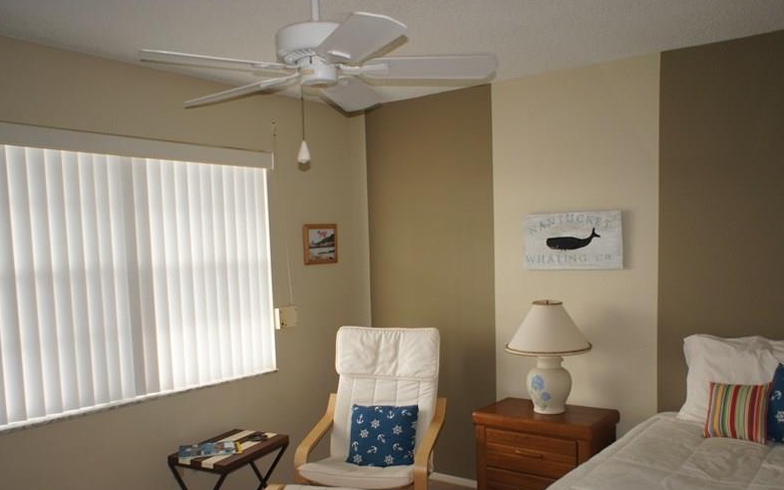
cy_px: 314
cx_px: 391
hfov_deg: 59.6
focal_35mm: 32
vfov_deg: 39.1
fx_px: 684
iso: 320
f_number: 2.8
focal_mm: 16
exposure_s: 1/60
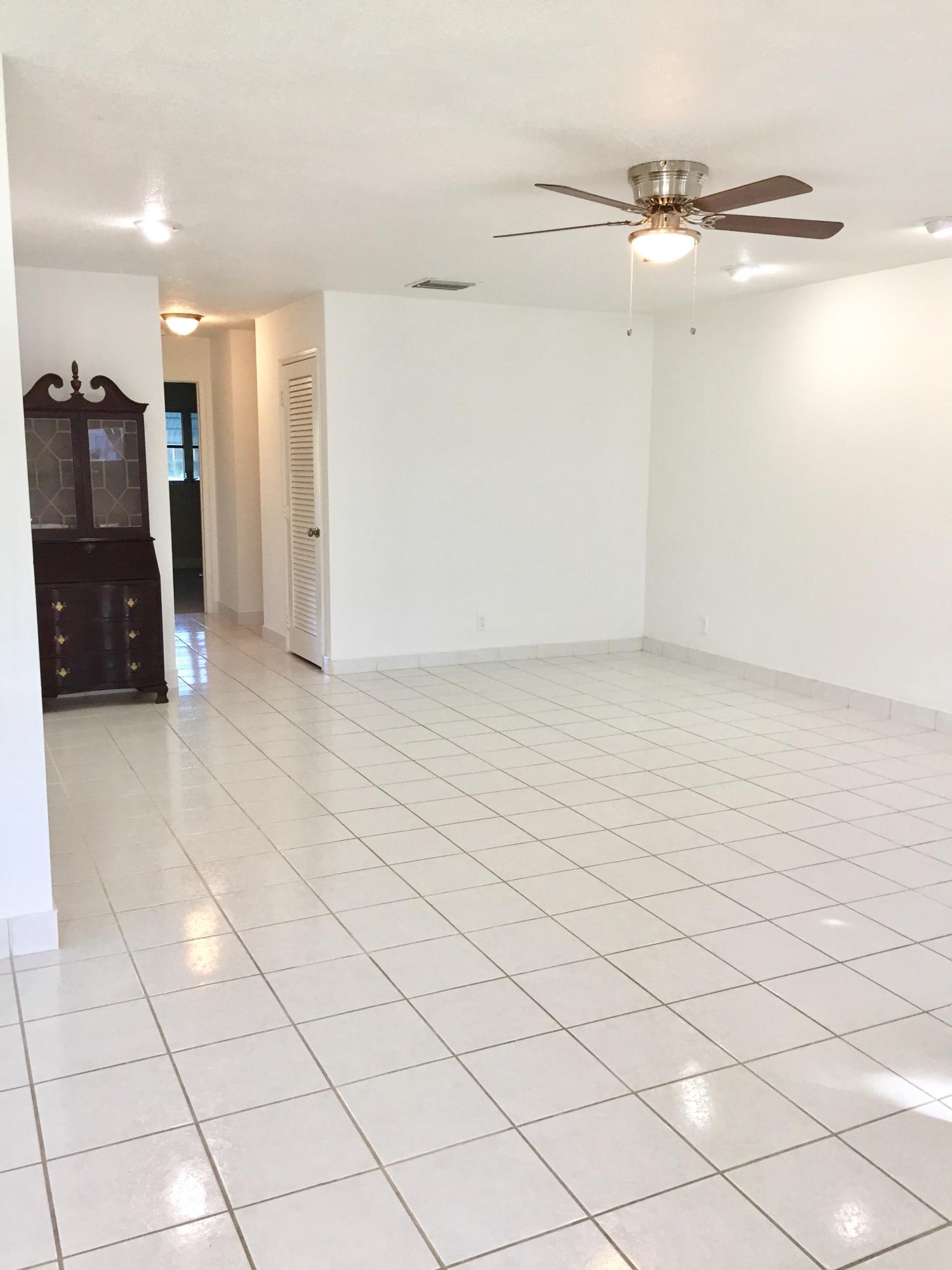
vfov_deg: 61.7
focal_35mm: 29
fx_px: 1063
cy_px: 635
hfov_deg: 48.2
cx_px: 476
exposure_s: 1/30
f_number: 2.2
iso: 40
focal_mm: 4.15
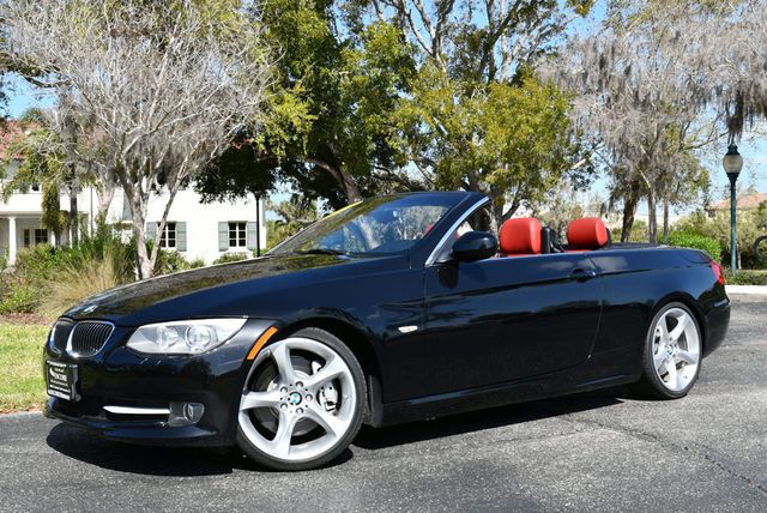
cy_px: 256
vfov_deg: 30.6
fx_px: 938
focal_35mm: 44
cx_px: 384
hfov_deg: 44.5
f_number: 8
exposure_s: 1/250
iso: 125
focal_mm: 22
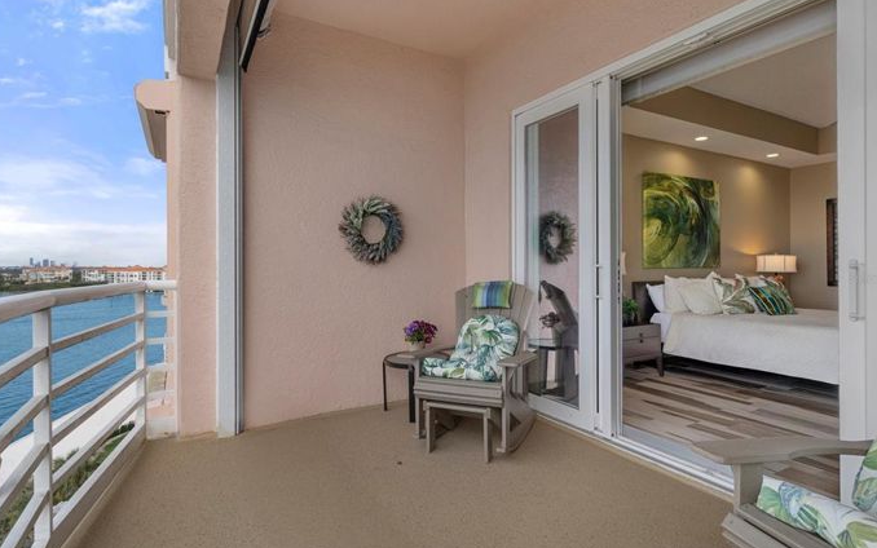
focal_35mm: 18
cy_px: 279
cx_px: 444
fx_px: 430
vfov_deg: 65.0
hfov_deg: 91.1
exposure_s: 1/25
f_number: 8
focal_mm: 17
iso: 320
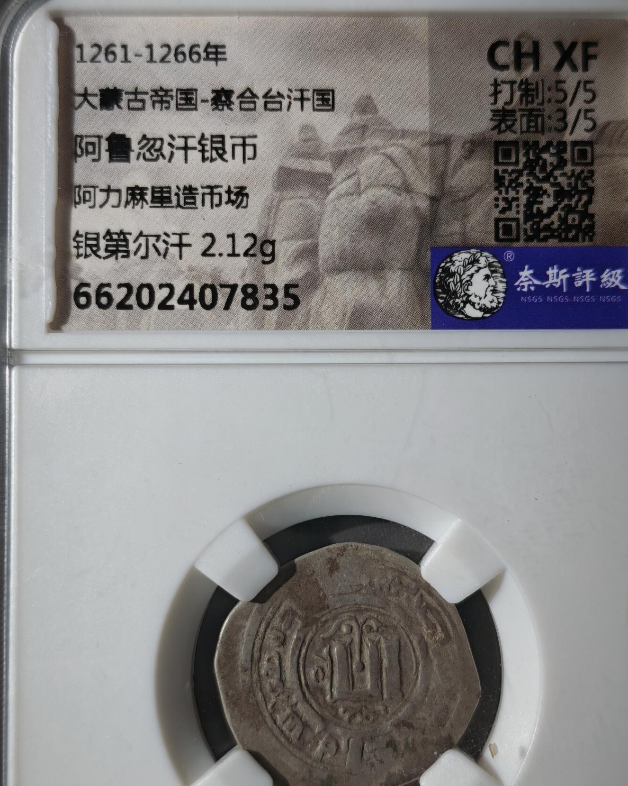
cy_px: 423
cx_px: 315
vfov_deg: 35.3
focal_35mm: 53
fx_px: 1232
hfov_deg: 28.6
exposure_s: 1/295
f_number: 1.63
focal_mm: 5.85
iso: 50
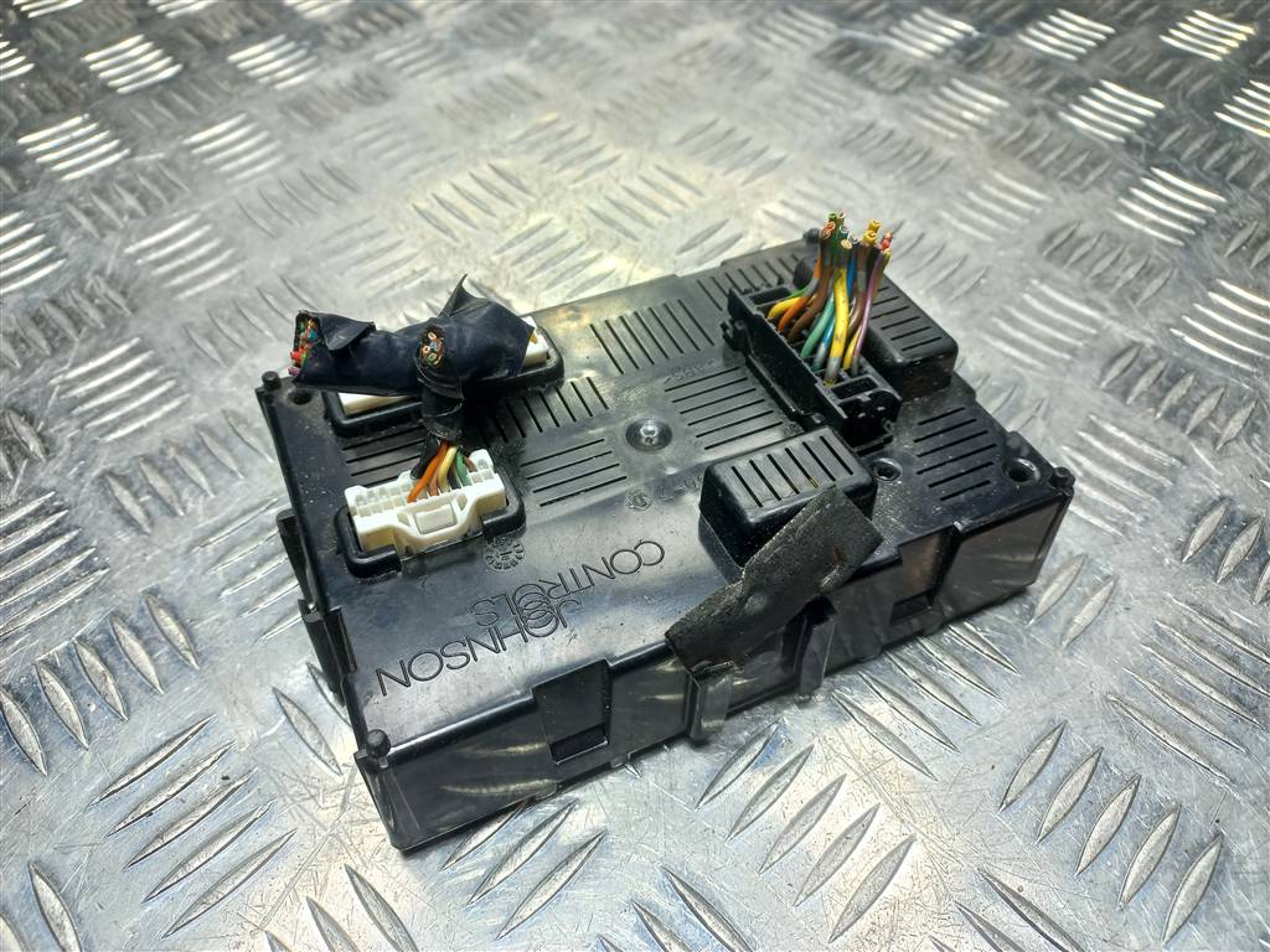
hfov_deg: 69.4
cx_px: 635
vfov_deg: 54.9
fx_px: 917
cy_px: 476
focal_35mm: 25
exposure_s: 1/50
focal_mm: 4.6
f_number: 1.8
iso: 40
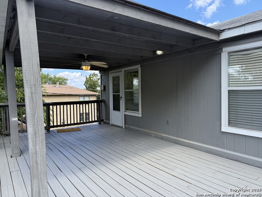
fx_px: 182
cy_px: 98
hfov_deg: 71.6
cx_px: 131
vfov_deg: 56.8
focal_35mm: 24
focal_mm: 6.76
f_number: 1.78
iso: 100
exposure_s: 1/1493
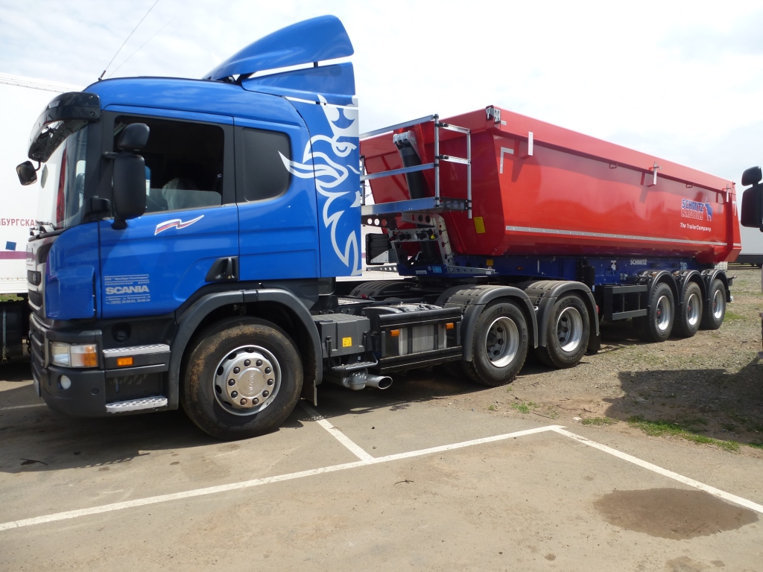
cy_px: 286
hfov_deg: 71.6
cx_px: 382
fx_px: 529
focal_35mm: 24
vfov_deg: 56.8
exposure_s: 1/640
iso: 100
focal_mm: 4.3
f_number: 4
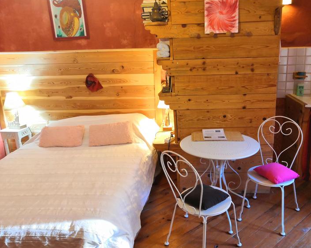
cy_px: 124
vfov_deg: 48.5
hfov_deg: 58.6
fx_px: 276
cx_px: 177
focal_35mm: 30
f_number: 1.8
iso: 400
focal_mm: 3.95
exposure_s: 1/33.3
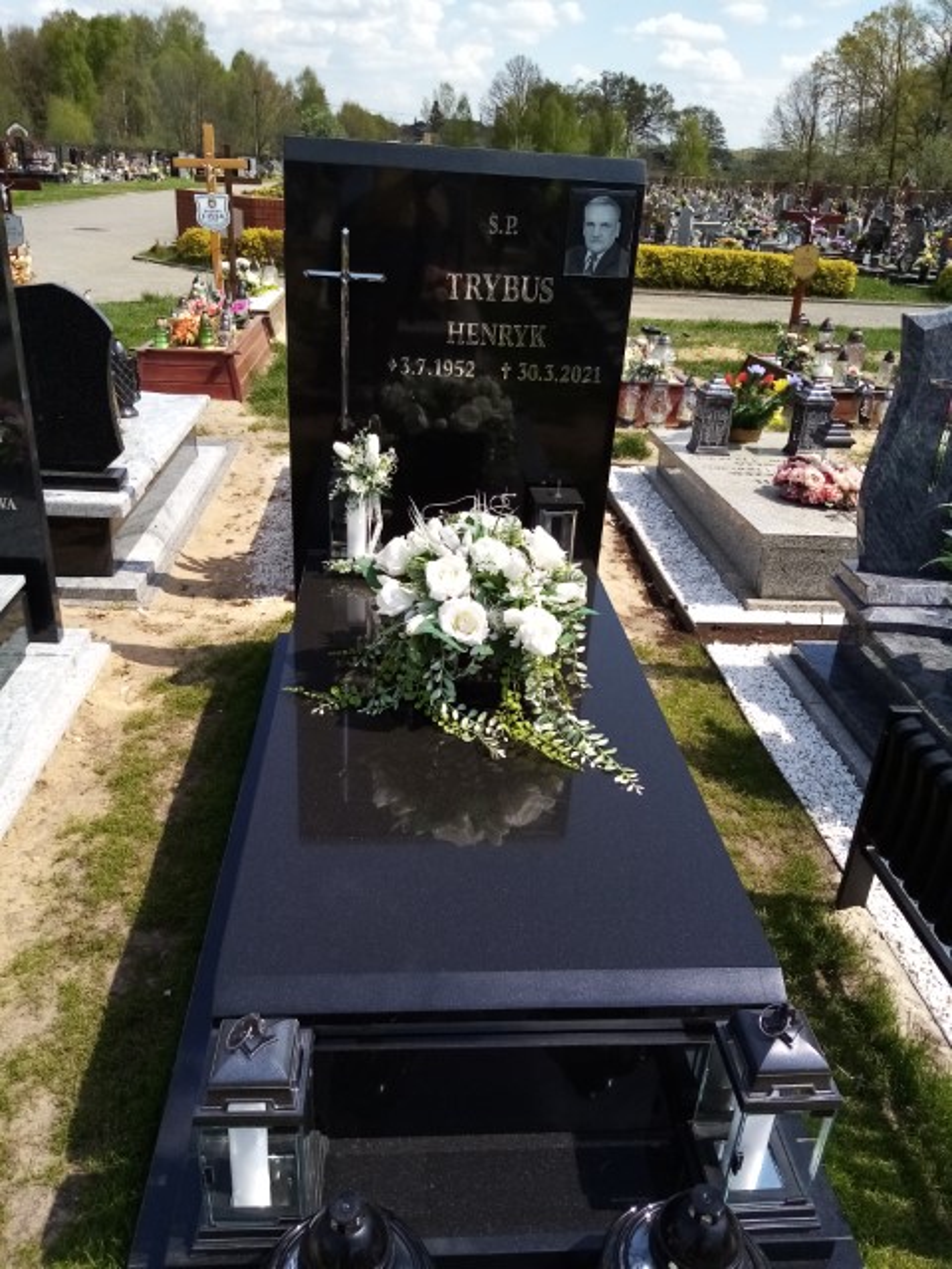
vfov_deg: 67.3
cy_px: 634
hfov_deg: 53.1
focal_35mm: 26
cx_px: 476
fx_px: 953
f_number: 1.8
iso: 108
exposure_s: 1/1342
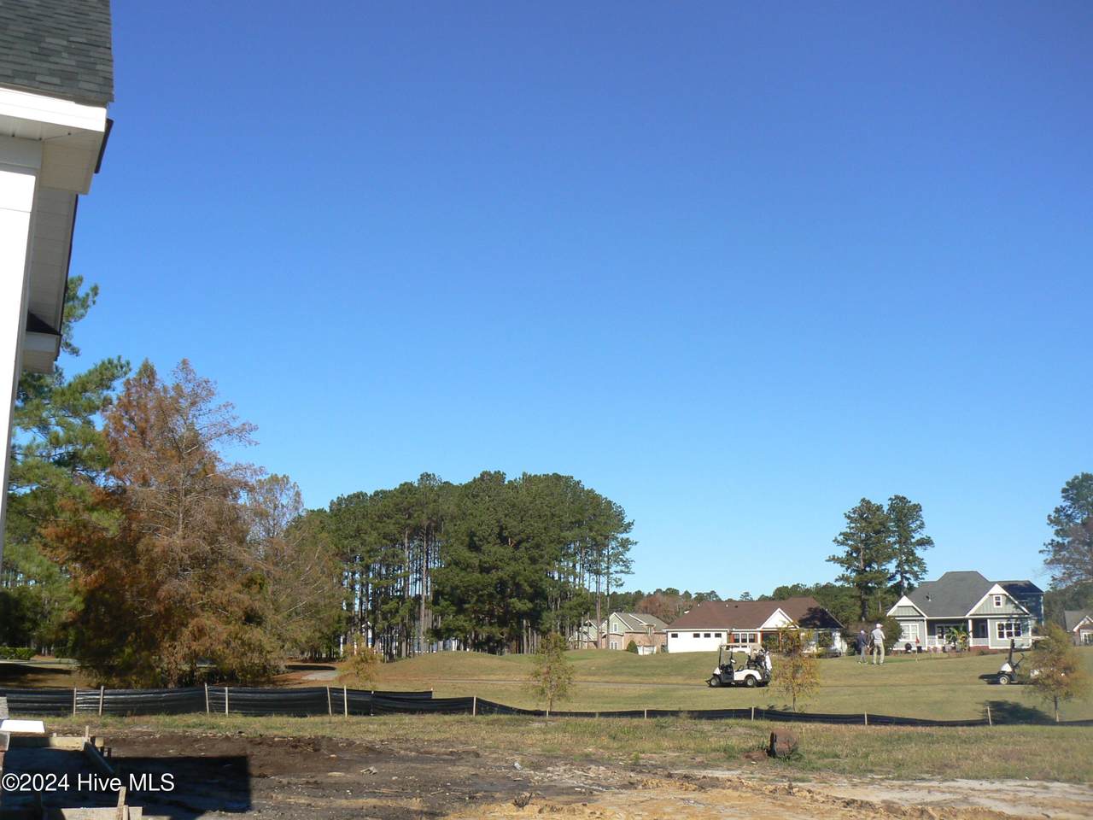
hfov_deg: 51.4
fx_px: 1137
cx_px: 546
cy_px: 410
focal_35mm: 36
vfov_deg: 39.7
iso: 80
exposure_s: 1/400
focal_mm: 6
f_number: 7.1
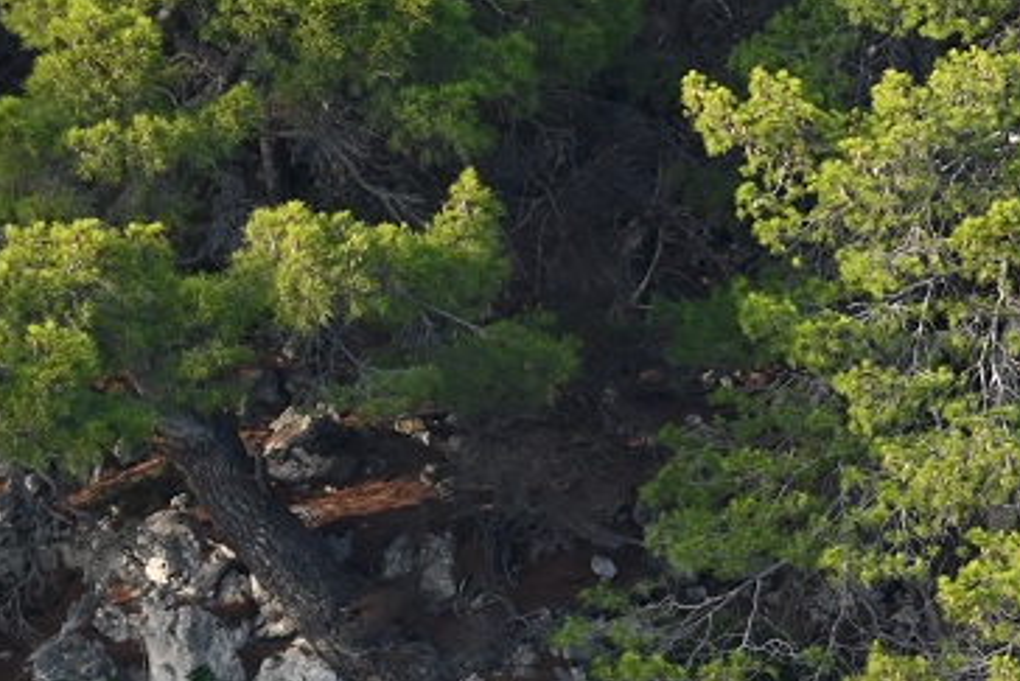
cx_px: 1404
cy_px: 890
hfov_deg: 2.9
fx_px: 20237
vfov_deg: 1.9
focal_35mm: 714
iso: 500
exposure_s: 1/500
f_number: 5.3
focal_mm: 200
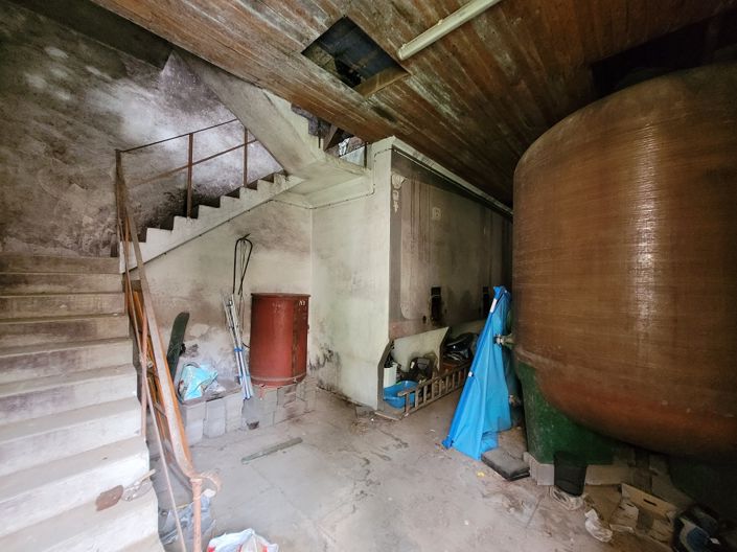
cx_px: 368
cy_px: 276
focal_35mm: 13
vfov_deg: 89.9
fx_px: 277
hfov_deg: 106.2
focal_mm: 1.74
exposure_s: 1/25
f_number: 2.2
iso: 640
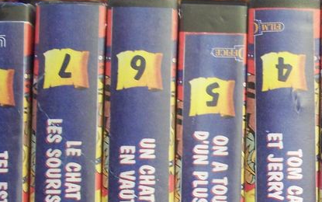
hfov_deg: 21.0
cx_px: 290
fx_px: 852
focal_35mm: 97
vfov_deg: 13.2
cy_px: 240
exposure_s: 1/10
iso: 140
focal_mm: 6.3
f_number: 2.8
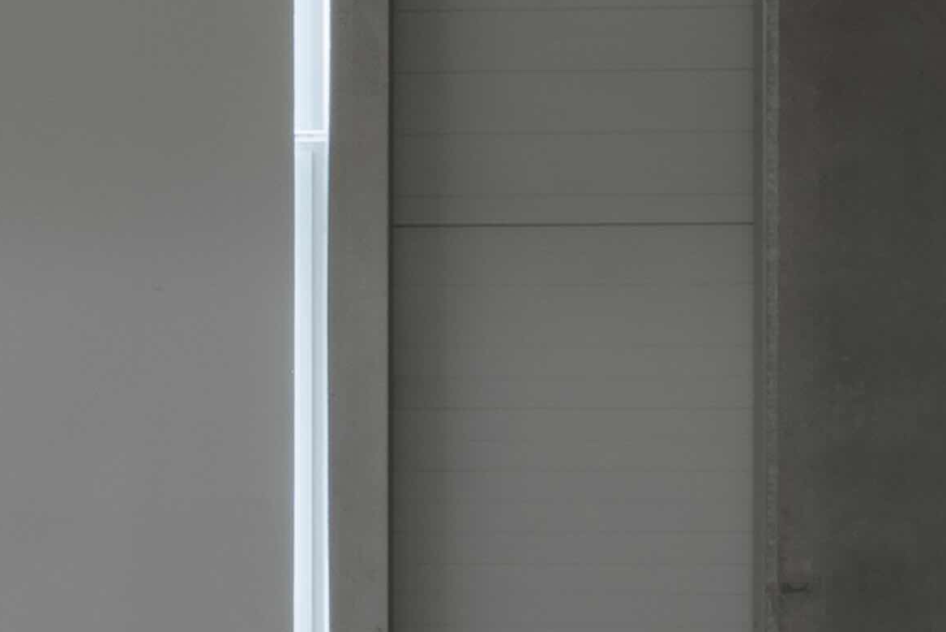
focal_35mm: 227
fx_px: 5967
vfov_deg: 5.9
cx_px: -1917
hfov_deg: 7.8
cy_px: 1381
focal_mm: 36
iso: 64
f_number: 18
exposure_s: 2
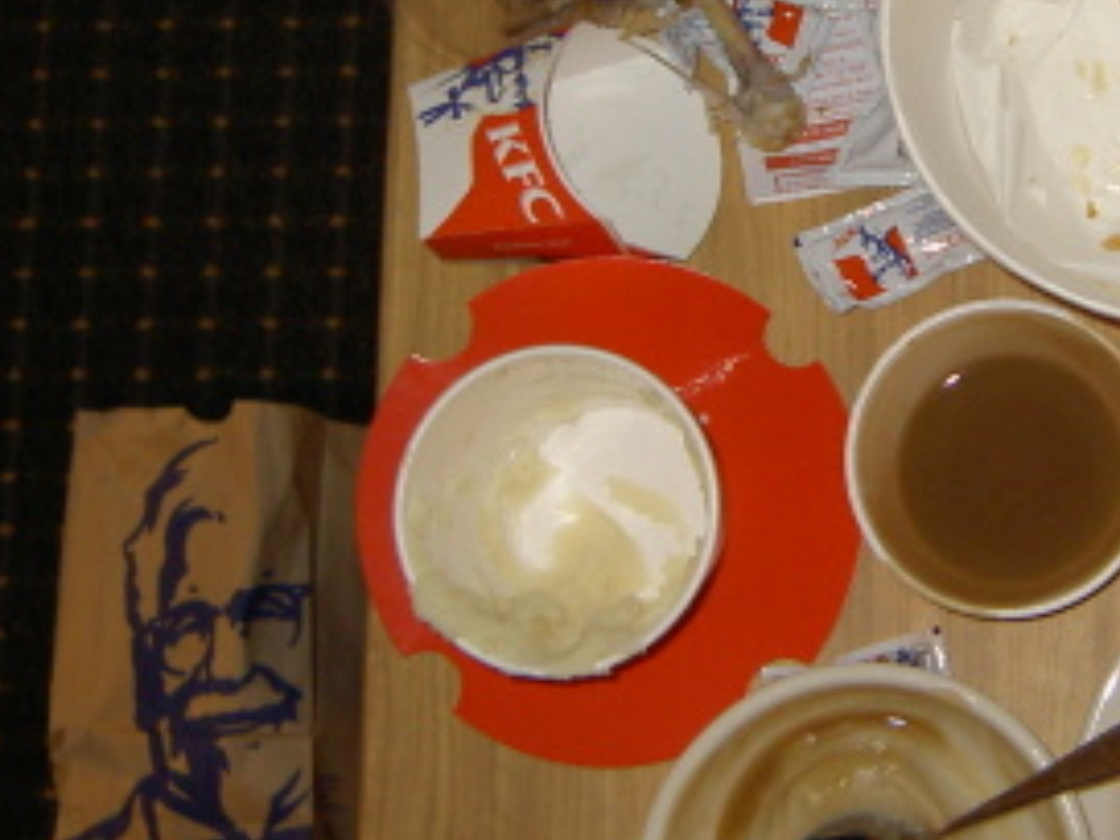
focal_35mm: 80
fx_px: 2588
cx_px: 1054
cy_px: 276
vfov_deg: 18.4
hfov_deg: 23.6
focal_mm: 5.6
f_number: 2.8
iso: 100
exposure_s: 1/60
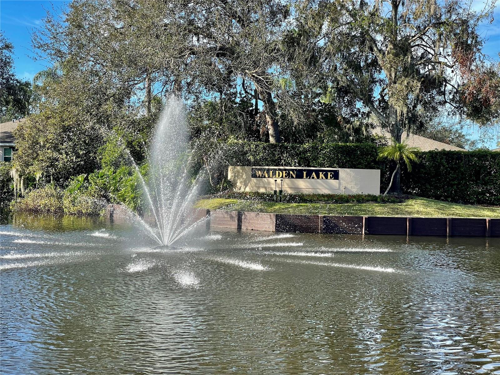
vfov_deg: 28.0
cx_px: 250
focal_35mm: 52
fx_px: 751
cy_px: 188
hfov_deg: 36.8
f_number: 2
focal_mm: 6
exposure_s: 1/489
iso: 25
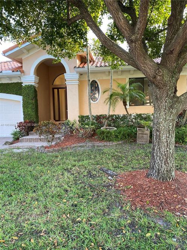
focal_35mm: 26
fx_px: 187
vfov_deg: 67.3
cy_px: 125
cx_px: 94
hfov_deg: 53.0
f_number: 1.8
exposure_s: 1/121
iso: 50
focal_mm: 4.25
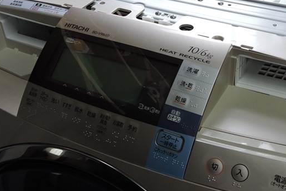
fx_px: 421
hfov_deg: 37.4
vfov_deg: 25.4
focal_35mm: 53
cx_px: 169
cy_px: 65
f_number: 3.6
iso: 140
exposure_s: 1/30
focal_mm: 5.9
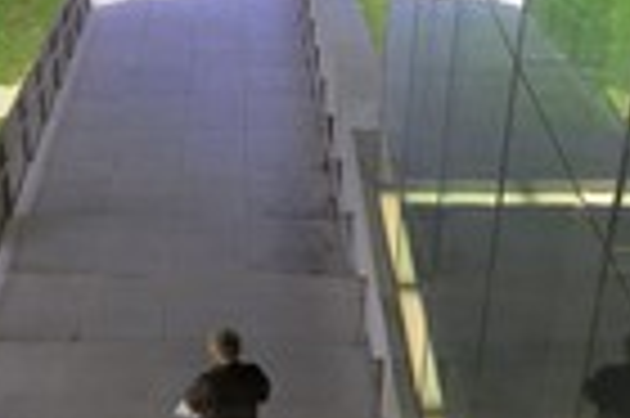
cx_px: 232
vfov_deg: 23.5
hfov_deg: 36.7
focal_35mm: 54
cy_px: -36
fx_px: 944
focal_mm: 12
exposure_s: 1/40
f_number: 4.5
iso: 100
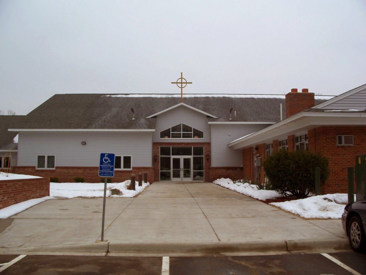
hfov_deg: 50.1
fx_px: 391
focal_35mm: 37
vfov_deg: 38.7
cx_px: 183
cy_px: 138
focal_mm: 7.8
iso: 64
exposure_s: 1/640
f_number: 4
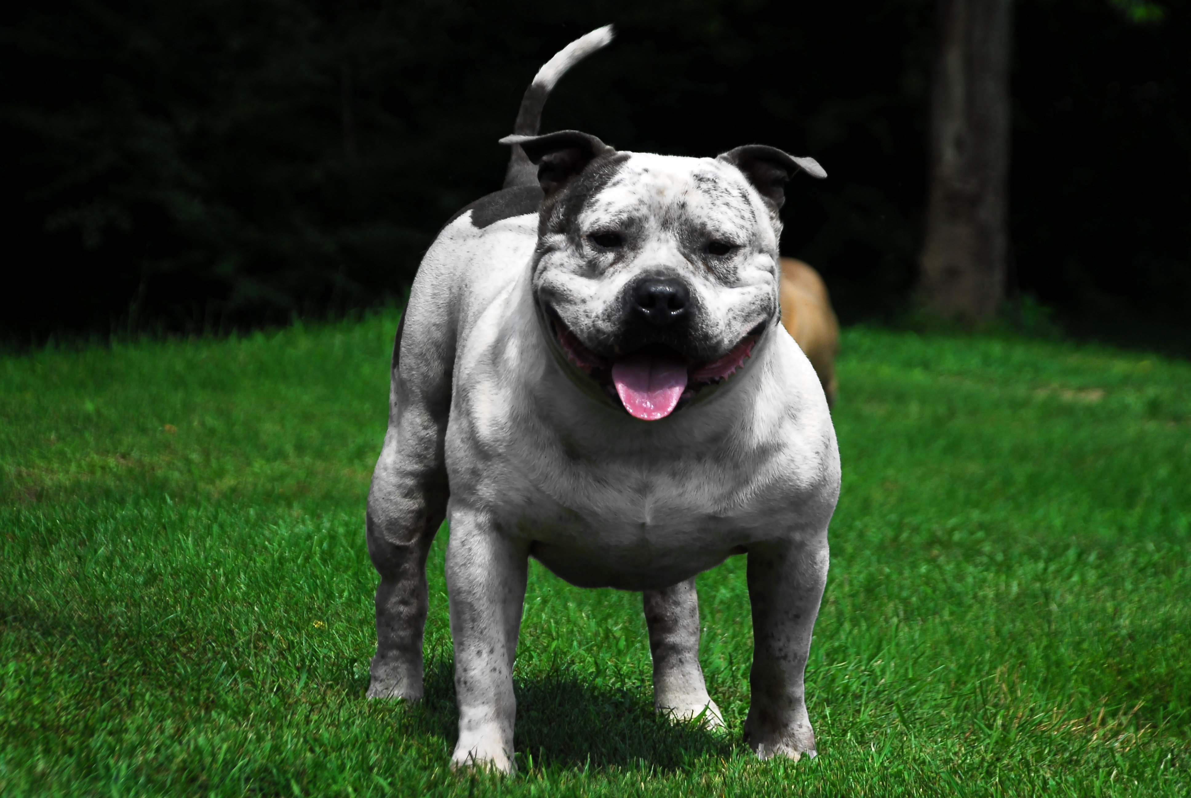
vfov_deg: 10.2
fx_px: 4472
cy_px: 399
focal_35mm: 135
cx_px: 596
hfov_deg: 15.2
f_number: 5.6
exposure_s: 1/320
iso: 100
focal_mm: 90
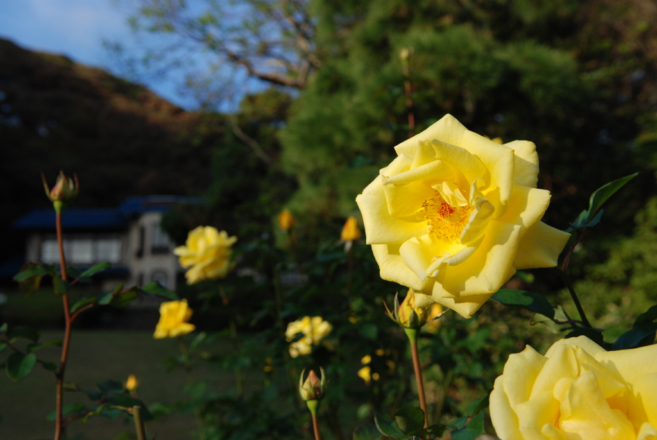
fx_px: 877
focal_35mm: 48
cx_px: 328
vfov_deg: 28.1
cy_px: 220
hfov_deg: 41.1
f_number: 8
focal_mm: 32
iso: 100
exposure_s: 1/200
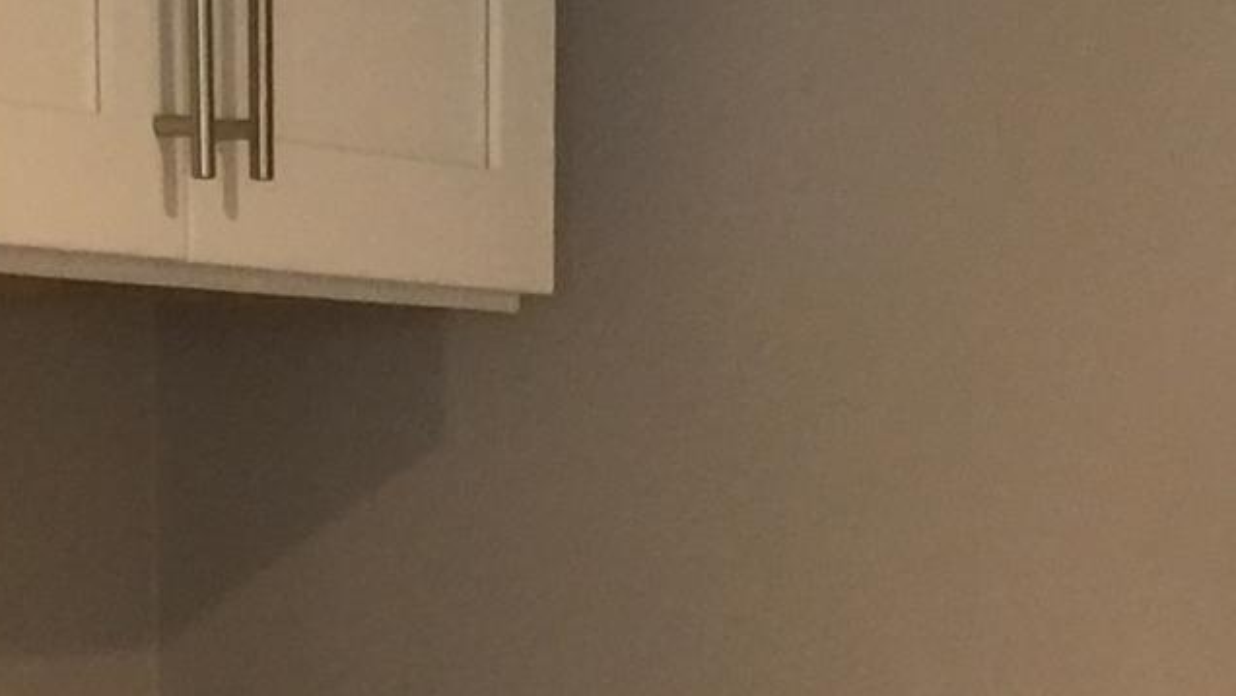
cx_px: 995
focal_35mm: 149
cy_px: 1656
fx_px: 4884
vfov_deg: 7.6
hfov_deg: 14.3
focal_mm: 4.15
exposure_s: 1/15
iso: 80
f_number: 2.2
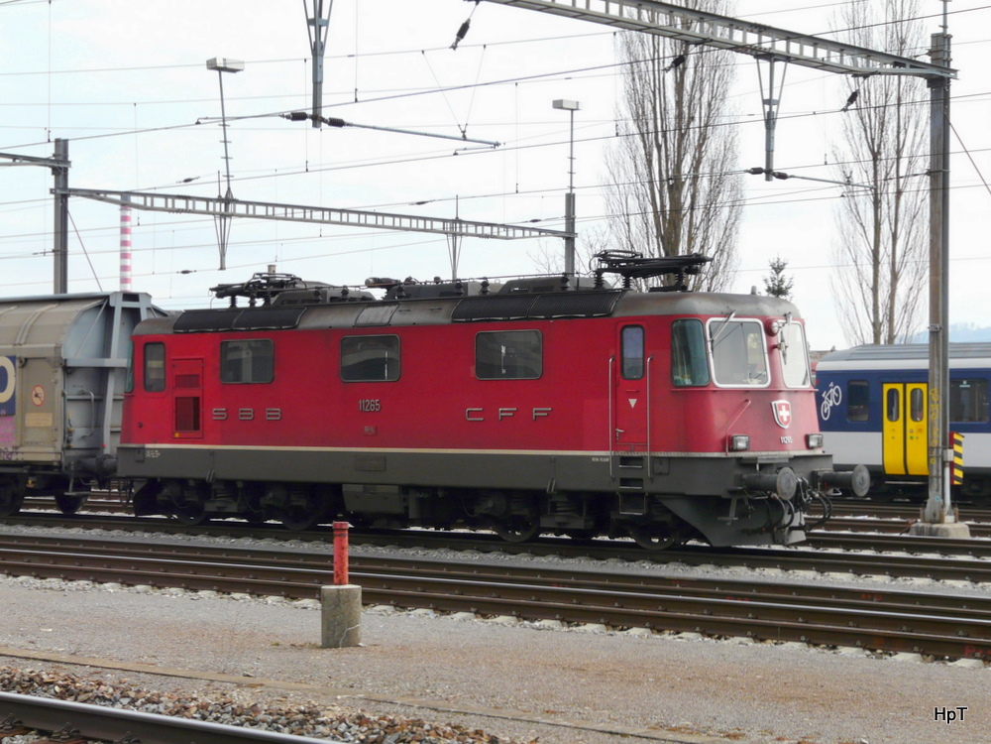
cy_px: 372
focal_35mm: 79
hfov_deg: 24.7
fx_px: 2262
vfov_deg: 18.7
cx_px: 496
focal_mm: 12.9
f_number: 5.6
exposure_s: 1/250
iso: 100
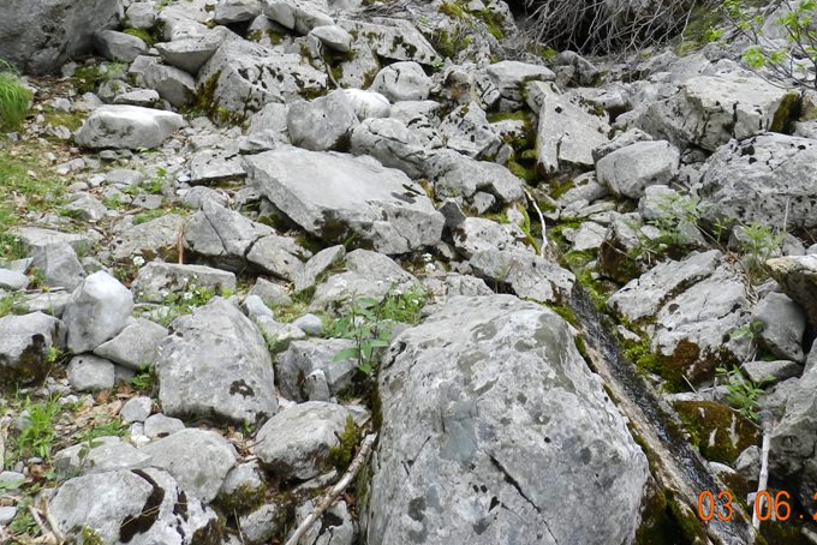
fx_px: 817
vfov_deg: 36.1
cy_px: 140
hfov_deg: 53.0
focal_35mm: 36
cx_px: 460
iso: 160
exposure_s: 1/250
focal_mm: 4
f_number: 3.4
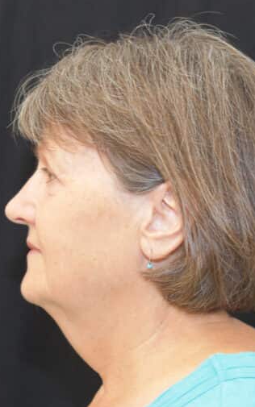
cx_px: 111
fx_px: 1033
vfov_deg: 22.3
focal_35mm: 93
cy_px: 204
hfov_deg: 14.1
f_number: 4
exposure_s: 1/60
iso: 800
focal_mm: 40
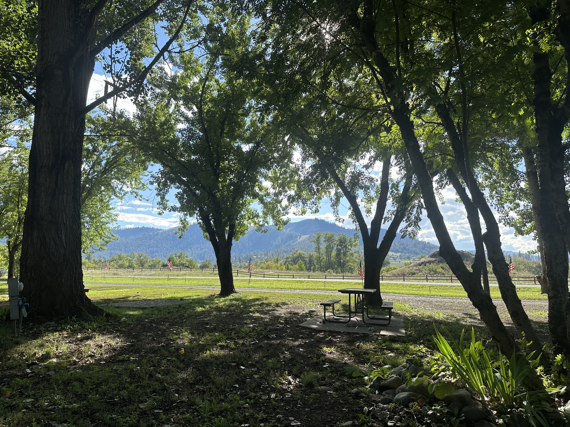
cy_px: 214
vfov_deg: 56.8
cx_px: 285
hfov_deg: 71.6
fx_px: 395
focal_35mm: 24
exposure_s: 1/1721
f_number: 1.78
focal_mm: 6.86
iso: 80
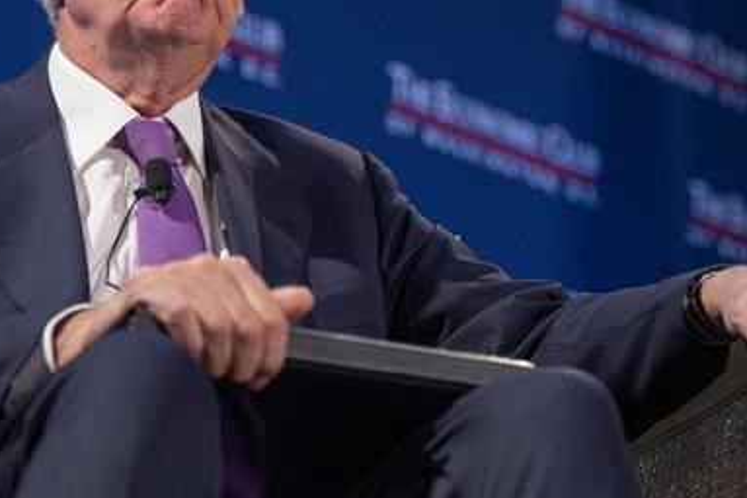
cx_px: 322
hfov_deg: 9.7
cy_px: 77
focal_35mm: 212
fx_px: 4397
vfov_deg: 6.5
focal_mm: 125
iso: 2000
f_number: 4
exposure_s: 1/640
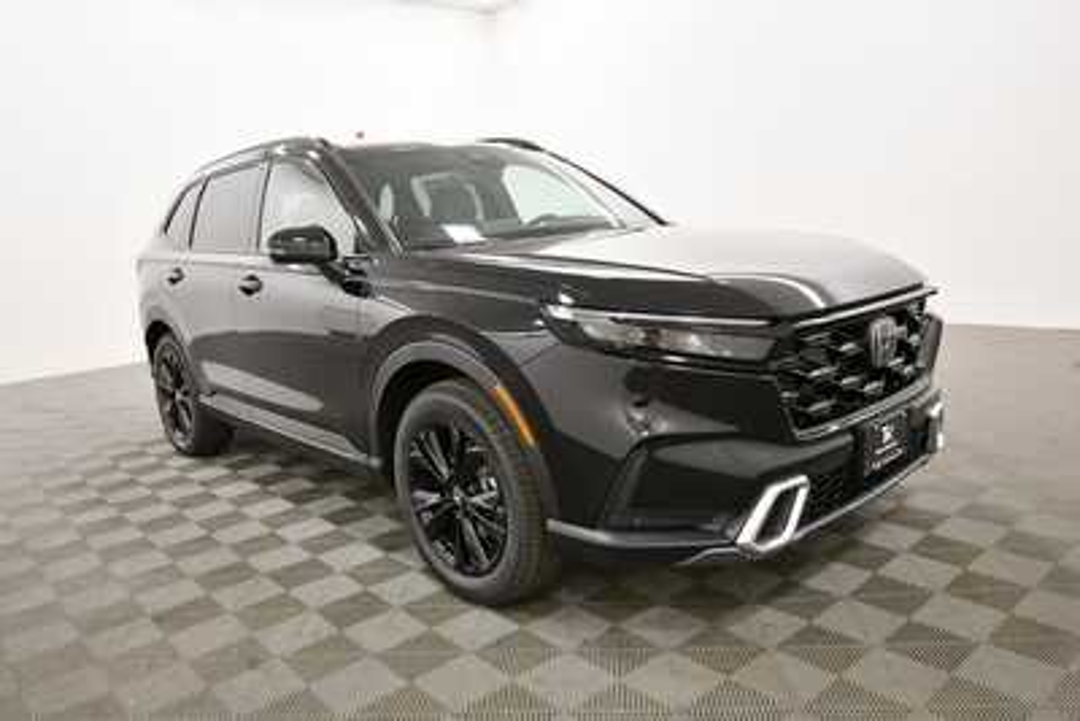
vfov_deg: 48.0
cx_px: 540
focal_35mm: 27
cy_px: 360
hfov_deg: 67.4
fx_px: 810
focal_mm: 18
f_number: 5.3
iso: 1400
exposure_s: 1/125
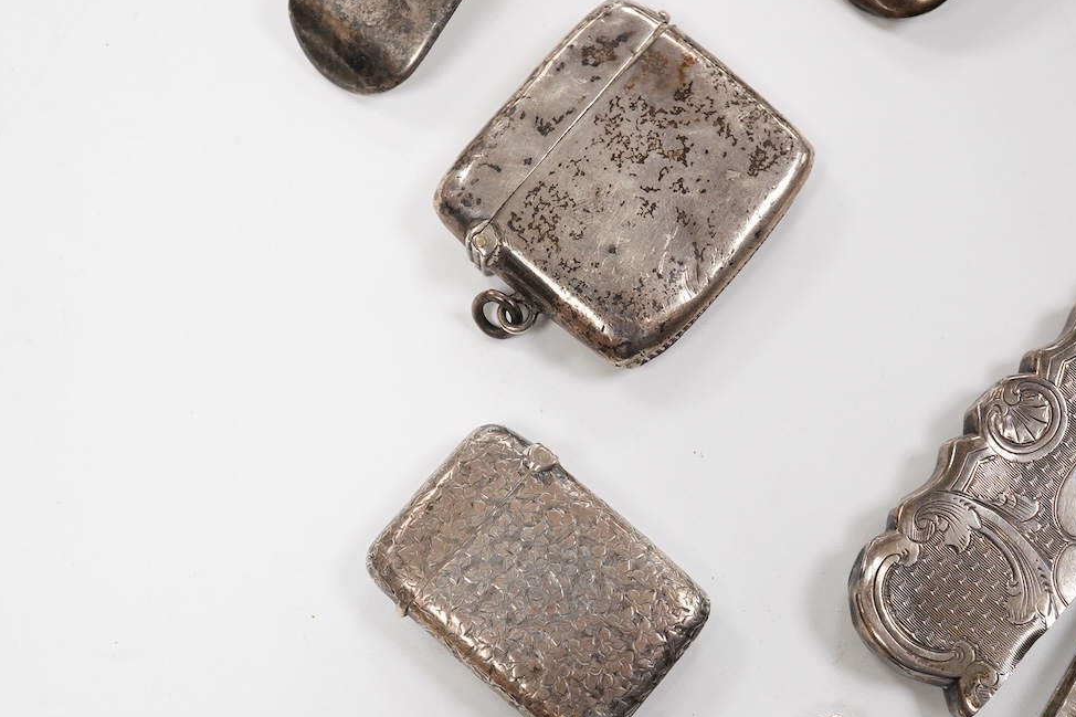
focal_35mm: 52
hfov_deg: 38.1
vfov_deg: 26.0
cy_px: 409
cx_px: 616
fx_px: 1554
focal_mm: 30
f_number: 14
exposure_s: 1/100
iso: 2500
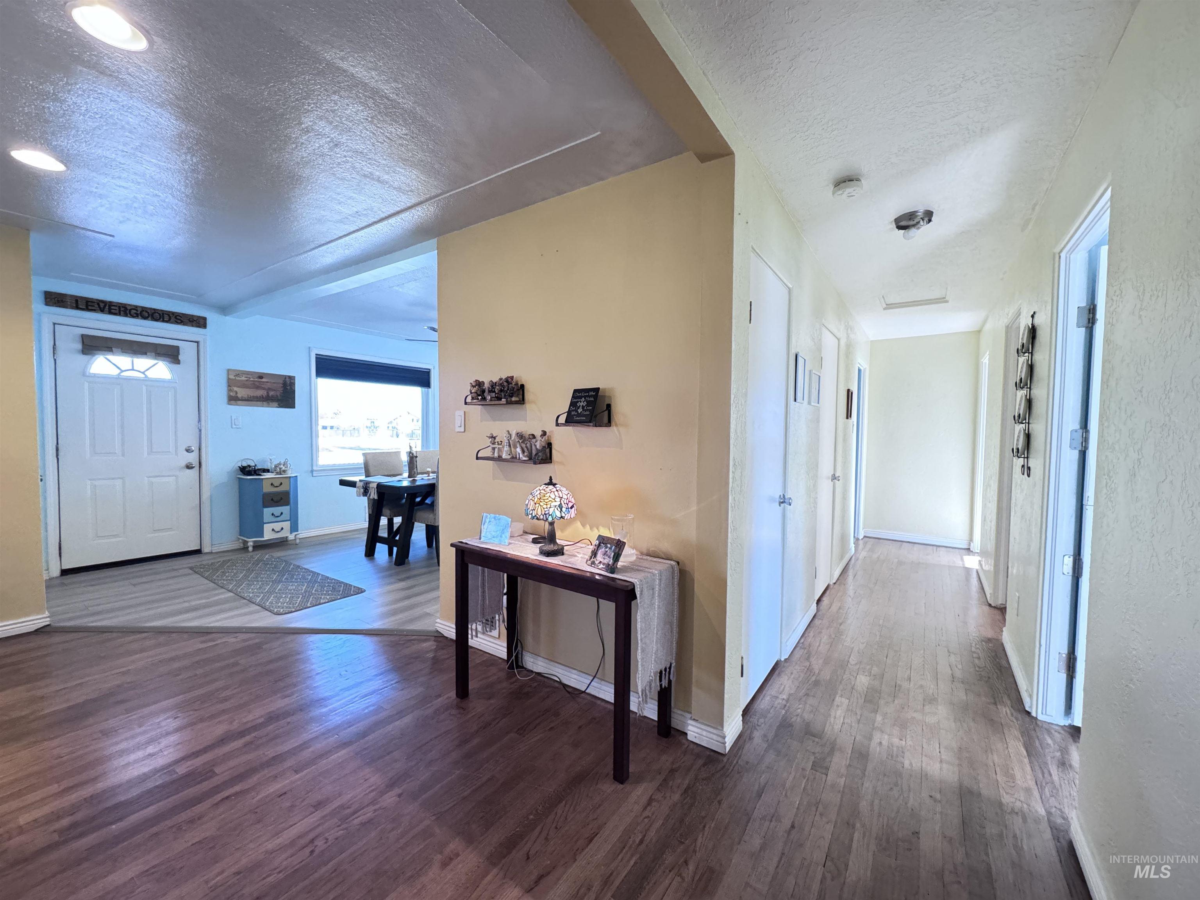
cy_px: 450
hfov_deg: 102.1
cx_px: 600
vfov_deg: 85.7
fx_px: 485
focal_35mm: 14
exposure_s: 1/60
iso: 800
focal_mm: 2.22
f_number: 2.2
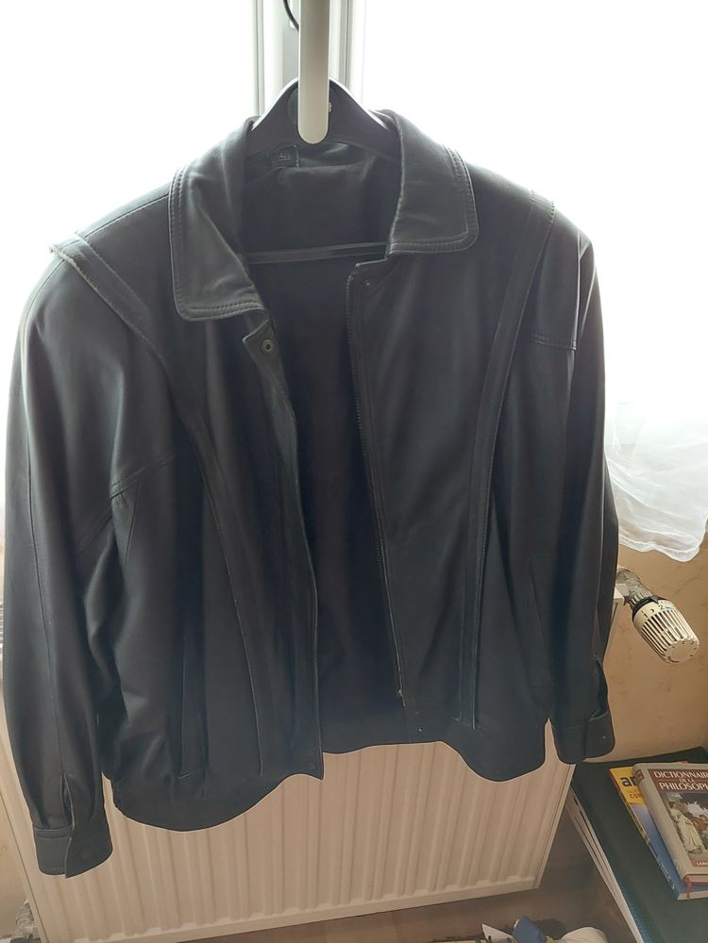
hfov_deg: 56.8
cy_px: 472
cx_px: 354
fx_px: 654
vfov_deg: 71.6
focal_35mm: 24
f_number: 1.8
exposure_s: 1/25
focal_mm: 5.23
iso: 1000
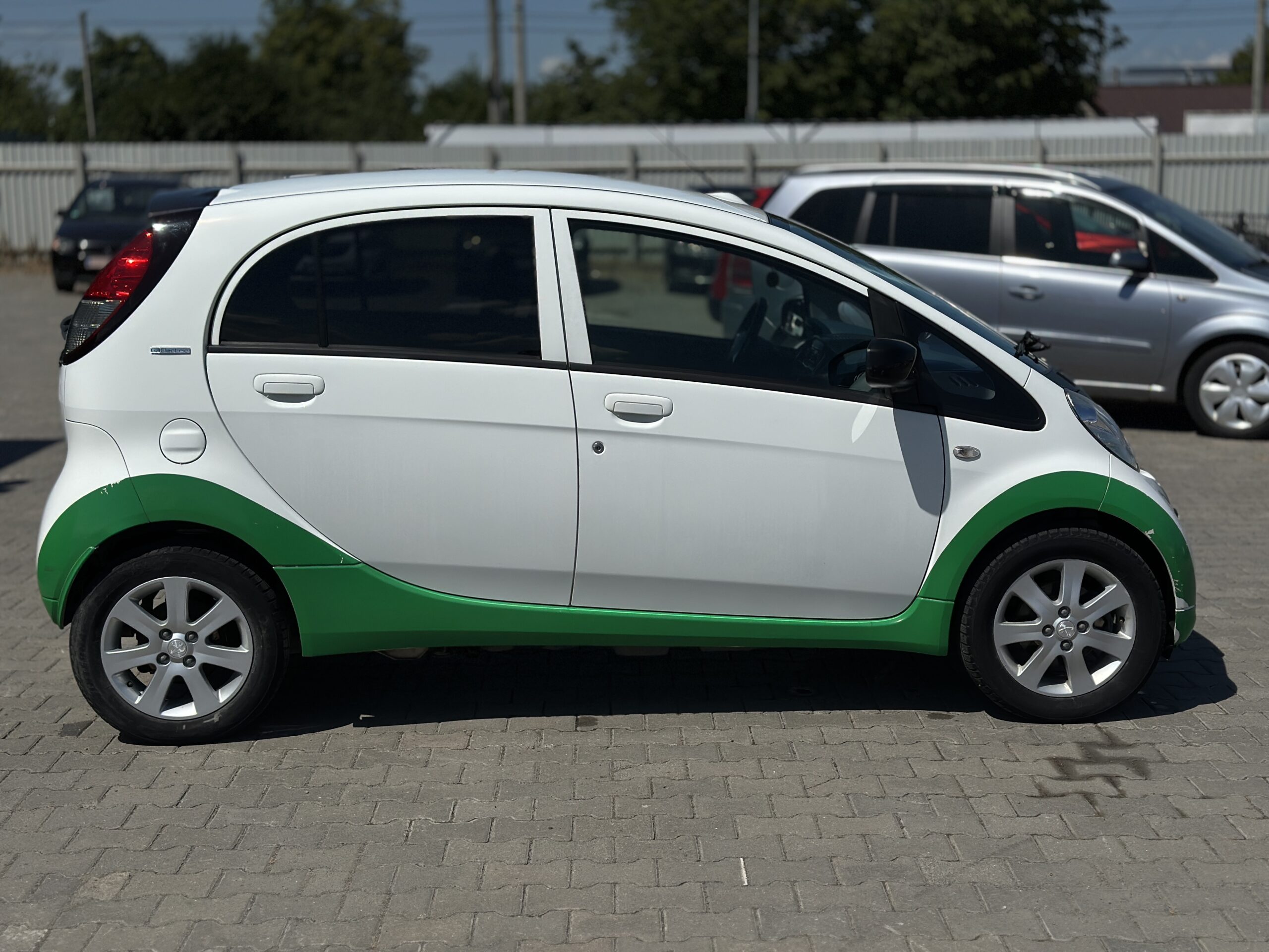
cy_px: 476
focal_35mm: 48
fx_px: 1760
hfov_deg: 39.7
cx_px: 634
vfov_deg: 30.3
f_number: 1.78
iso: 64
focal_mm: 6.86
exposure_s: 1/18868
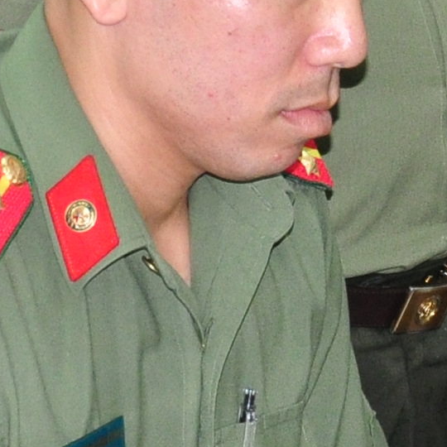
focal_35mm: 344
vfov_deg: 5.1
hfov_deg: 5.1
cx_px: 265
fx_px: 5026
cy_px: -134
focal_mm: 34
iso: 800
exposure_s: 1/60
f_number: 4.2
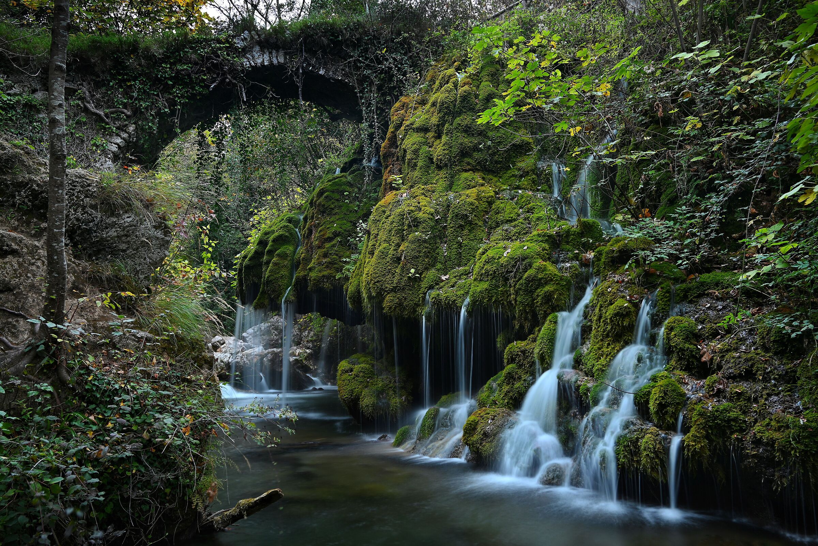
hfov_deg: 63.6
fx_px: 659
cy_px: 273
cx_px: 409
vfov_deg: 45.0
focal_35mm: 29
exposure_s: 2
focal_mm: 29
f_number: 8
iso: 100
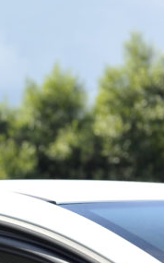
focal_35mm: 274
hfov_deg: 4.6
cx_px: -291
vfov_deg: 7.4
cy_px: 498
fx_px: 1960
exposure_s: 1/500
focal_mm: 50
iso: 200
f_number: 5.6
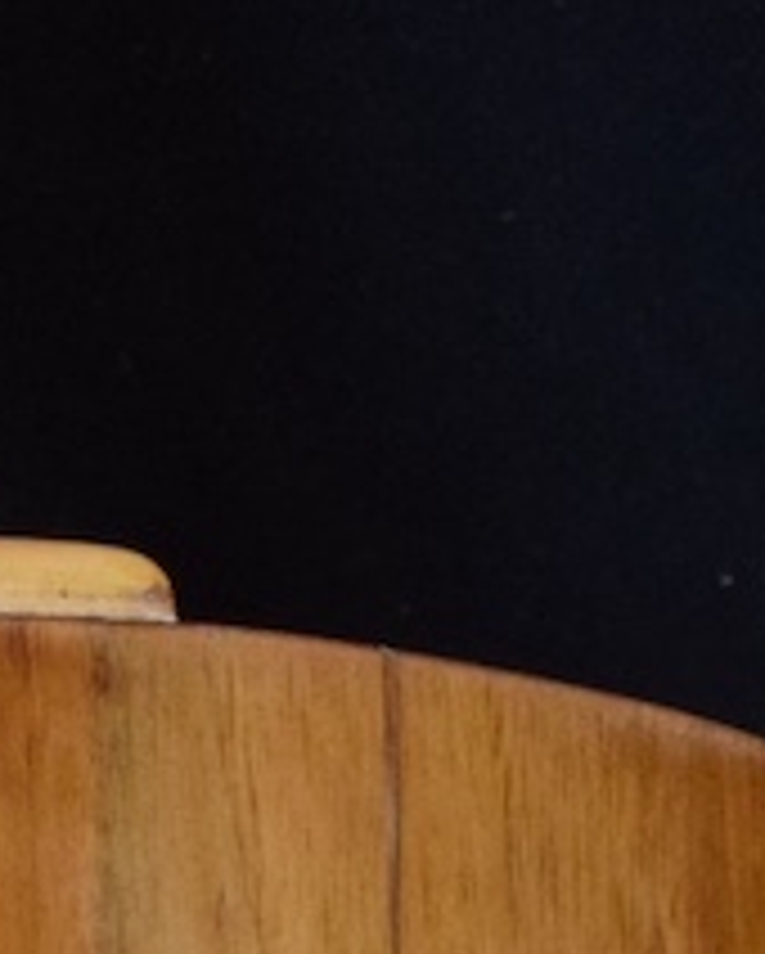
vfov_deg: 5.9
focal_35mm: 308
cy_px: 2745
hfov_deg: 5.0
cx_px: -194
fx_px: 8713
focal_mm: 31
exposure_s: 1/30
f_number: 4.2
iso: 2000
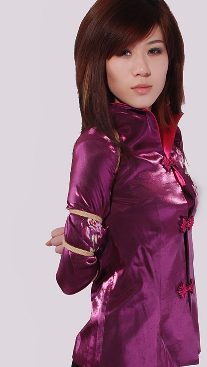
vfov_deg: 28.1
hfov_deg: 16.1
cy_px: 234
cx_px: 124
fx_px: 732
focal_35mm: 75
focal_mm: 24
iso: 100
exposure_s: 1/8
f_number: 8
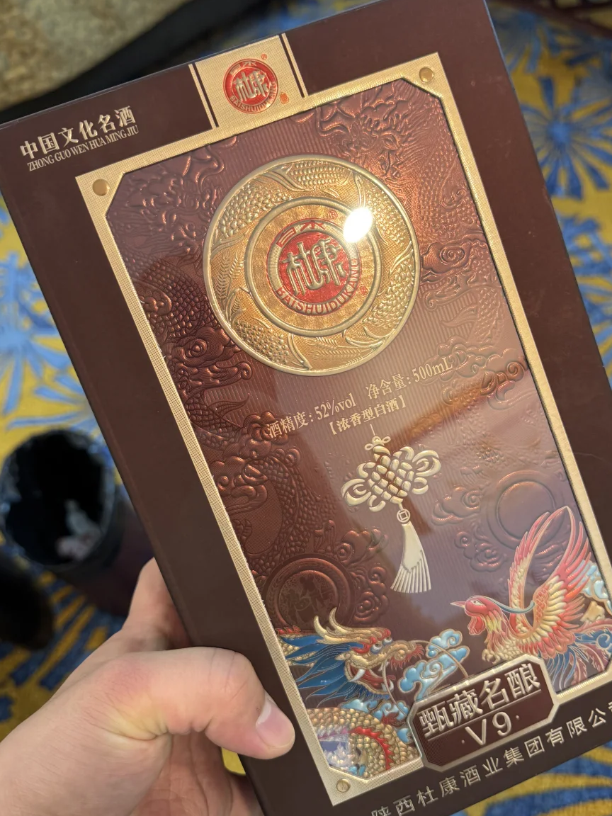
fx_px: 707
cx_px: 348
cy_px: 396
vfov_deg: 60.0
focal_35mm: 30
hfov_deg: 46.7
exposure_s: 1/50
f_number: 1.78
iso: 250
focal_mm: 6.76
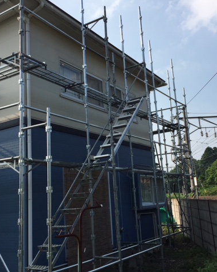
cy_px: 136
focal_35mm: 38
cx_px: 110
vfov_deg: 48.0
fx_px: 305
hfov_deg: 39.1
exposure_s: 1/2083
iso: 32
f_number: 2.2
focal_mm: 4.15
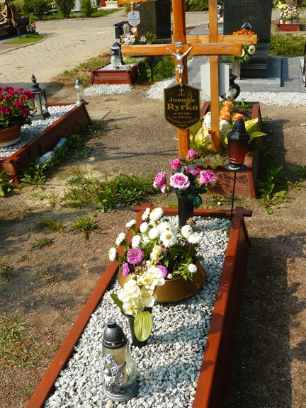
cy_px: 215
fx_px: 471
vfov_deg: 46.8
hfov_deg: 35.9
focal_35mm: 40
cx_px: 140
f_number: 5.6
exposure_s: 1/250
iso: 100
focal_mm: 6
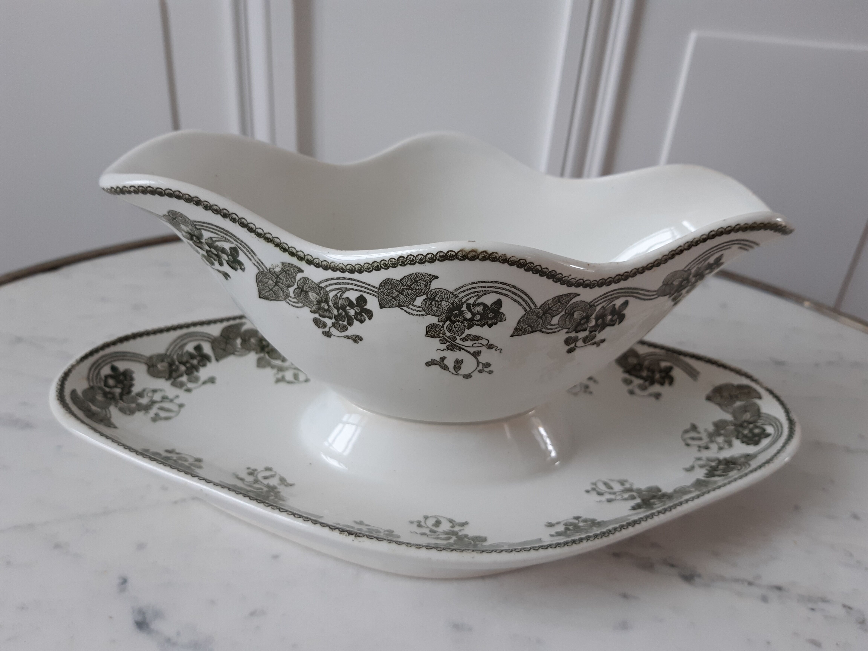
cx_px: 434
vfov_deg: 53.1
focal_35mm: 26
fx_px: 652
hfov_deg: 67.3
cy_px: 326
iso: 80
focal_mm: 3.92
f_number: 1.7
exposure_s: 1/50
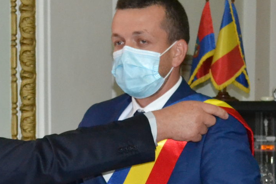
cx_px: 150
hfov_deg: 12.8
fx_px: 1234
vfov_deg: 8.4
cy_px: 252
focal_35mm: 161
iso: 3200
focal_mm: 30
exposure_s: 1/60
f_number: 4.5
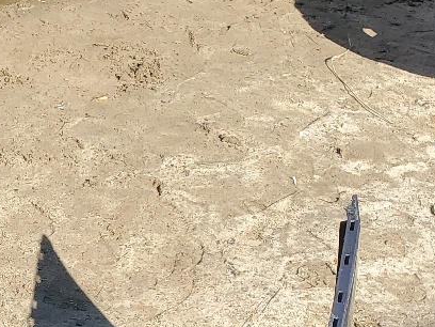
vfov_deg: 14.0
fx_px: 1282
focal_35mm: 102
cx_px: -215
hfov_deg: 17.4
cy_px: 415
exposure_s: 1/1667
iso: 50
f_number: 1.5
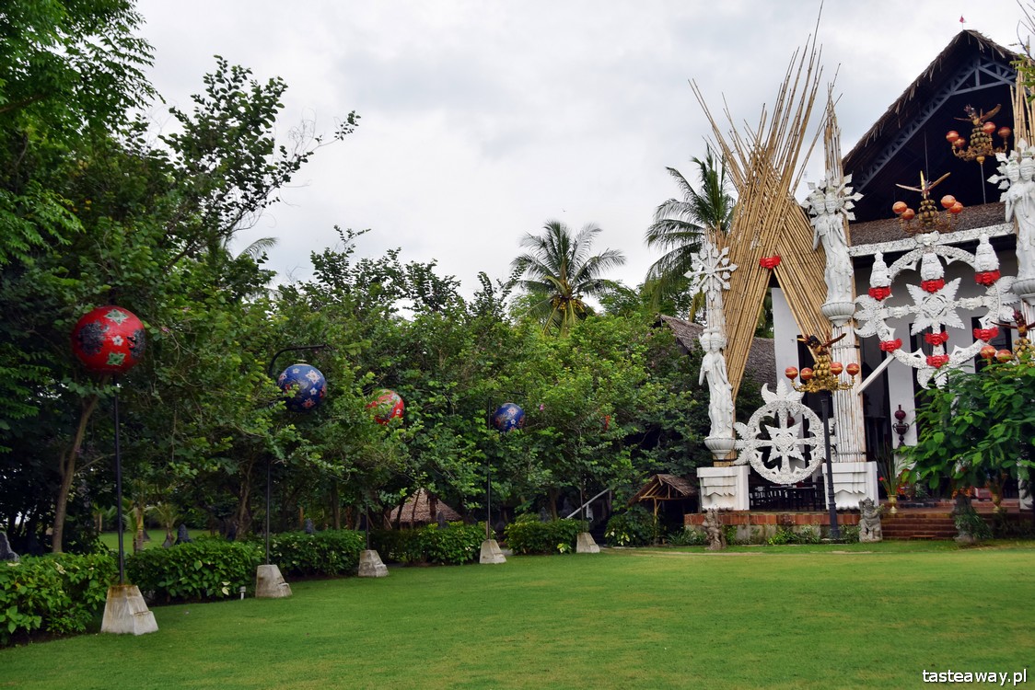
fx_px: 1165
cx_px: 518
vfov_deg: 33.0
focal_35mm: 40
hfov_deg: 47.9
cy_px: 345
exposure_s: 1/80
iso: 125
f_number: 5.6
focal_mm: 27
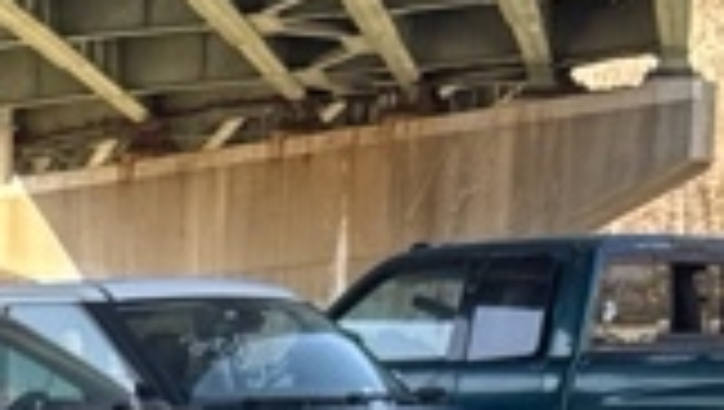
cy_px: 1379
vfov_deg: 6.5
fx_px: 3191
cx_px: -112
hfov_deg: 12.7
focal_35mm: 166
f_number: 1.78
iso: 80
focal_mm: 6.76
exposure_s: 1/399
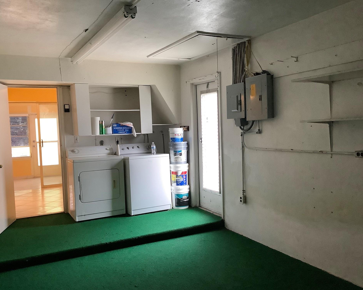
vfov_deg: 44.5
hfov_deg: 54.2
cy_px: 145
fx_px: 354
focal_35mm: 33
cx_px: 190
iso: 400
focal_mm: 3.3
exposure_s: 1/60
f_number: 2.4
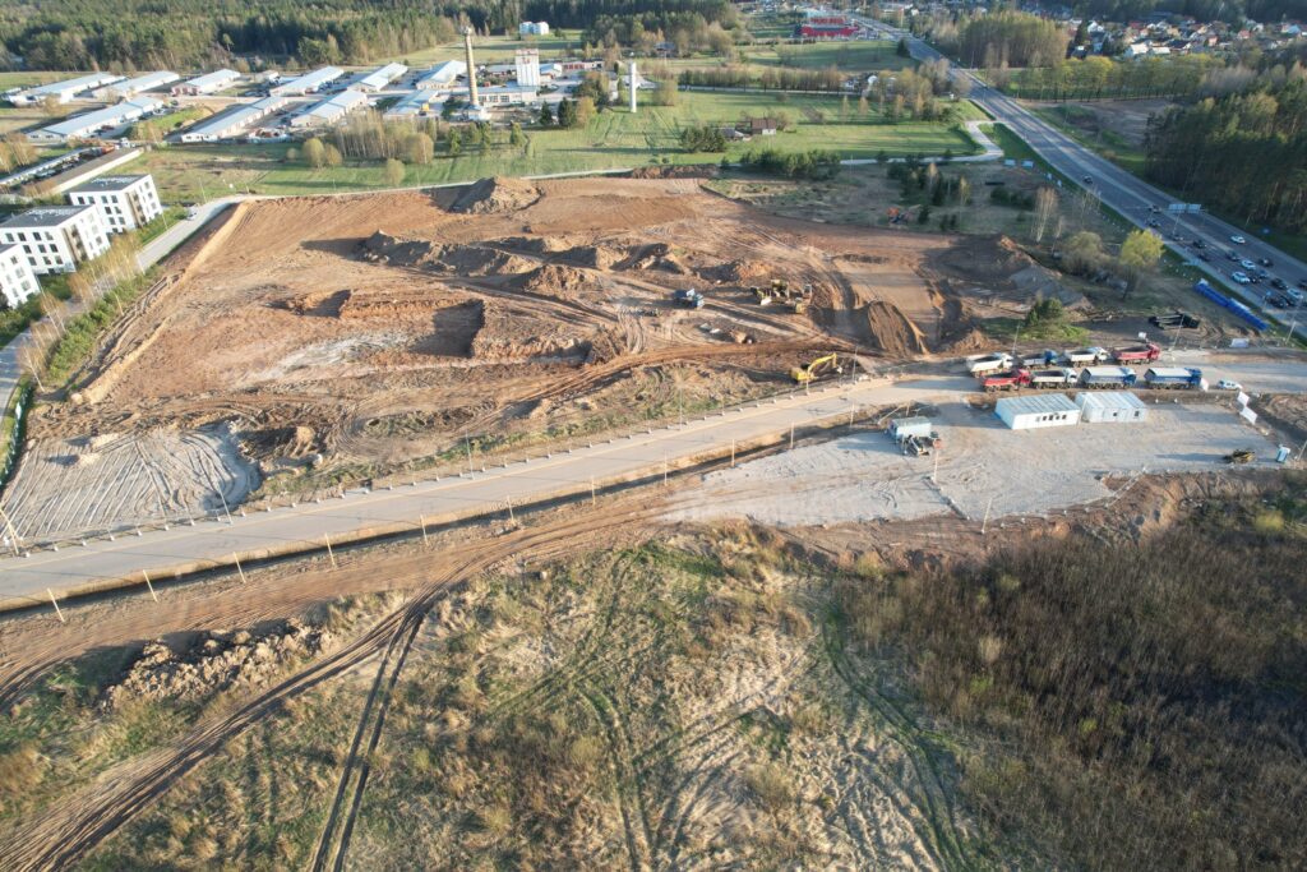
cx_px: 654
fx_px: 799
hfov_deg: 78.6
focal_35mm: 22
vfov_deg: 57.2
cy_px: 436
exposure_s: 1/320
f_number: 2.8
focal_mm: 8.38
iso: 100
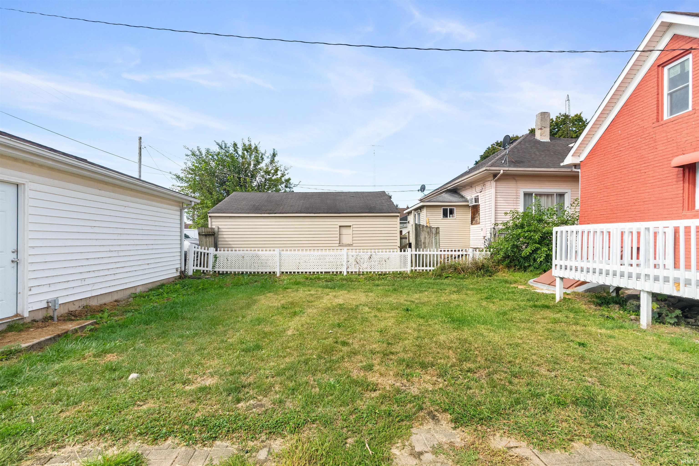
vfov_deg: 77.3
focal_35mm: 15
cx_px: 350
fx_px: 291
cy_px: 233
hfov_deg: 100.4
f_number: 11
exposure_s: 1/250
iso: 400
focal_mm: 10
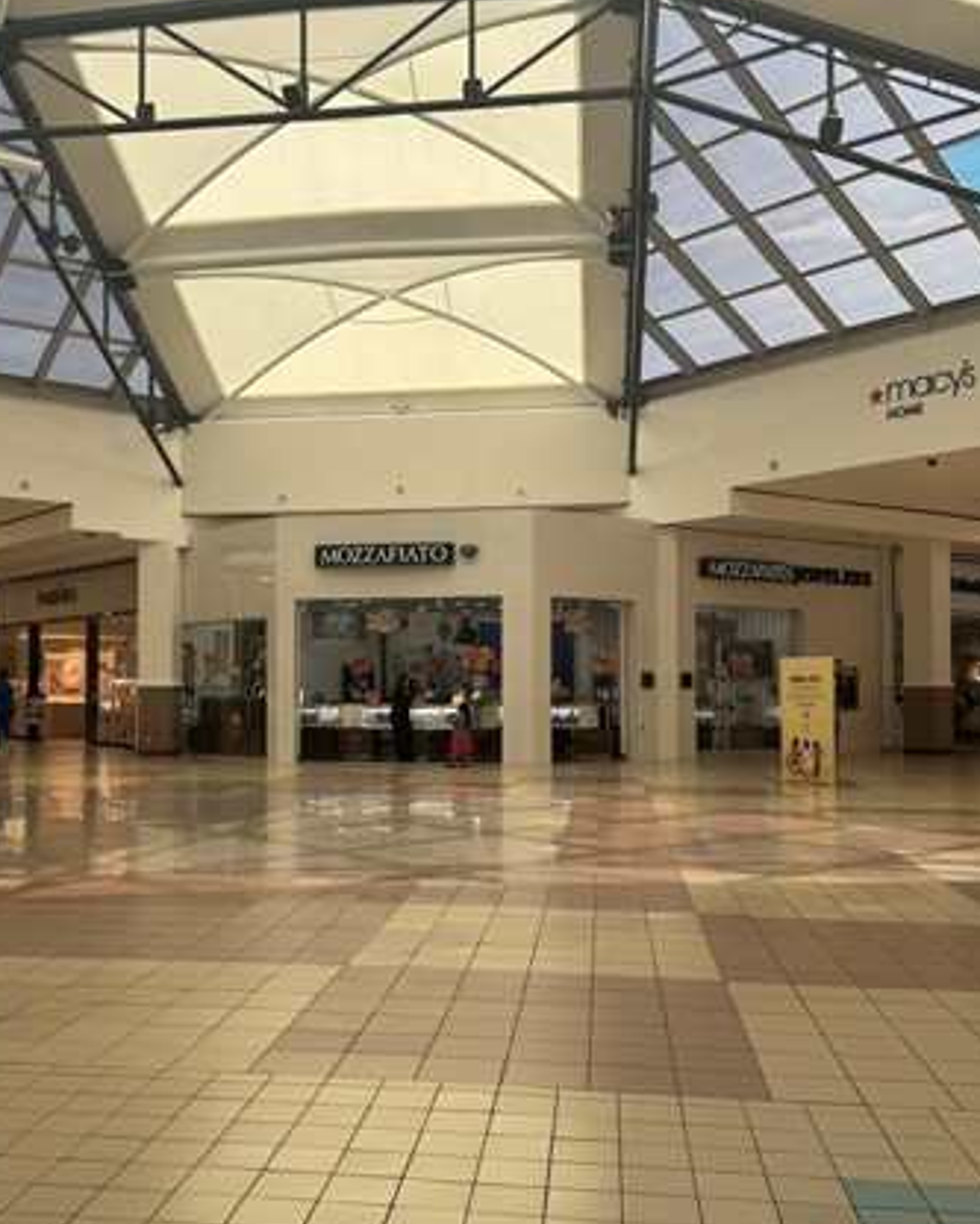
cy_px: 659
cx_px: 386
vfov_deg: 50.2
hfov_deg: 41.0
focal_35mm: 36
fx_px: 1305
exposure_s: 1/707
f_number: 1.78
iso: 80
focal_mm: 6.76
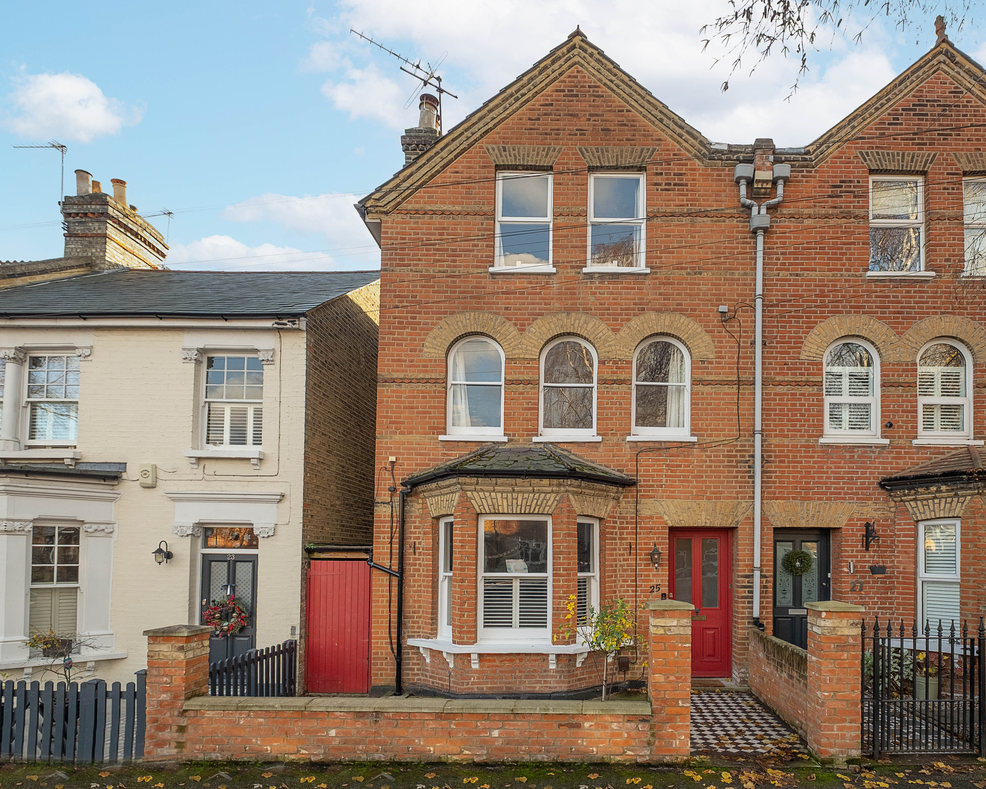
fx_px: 496
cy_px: 394
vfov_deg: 77.0
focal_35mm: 17
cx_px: 566
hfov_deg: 89.0
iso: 500
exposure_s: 1/160
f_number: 5.6
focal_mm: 10
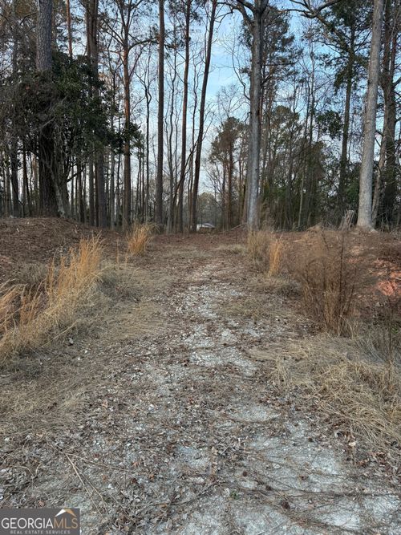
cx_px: 200
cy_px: 268
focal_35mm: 24
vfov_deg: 71.6
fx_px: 371
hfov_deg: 56.8
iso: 160
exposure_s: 1/157
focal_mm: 6.76
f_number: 1.78
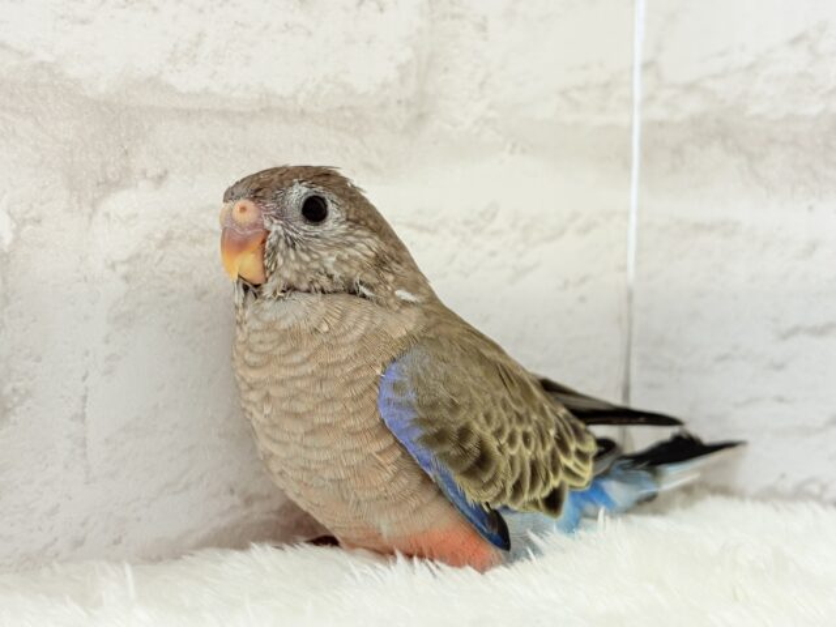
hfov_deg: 36.8
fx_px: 1256
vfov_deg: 28.0
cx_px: 418
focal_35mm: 52
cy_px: 314
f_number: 1.6
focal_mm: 5.96
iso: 125
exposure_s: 1/100
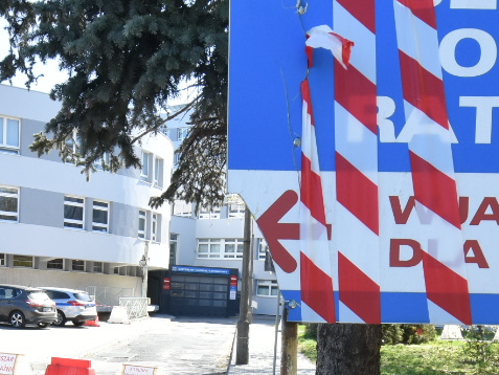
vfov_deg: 27.9
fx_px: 707
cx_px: 208
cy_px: 376
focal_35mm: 49
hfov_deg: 38.8
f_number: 8
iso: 400
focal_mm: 10
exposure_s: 1/250
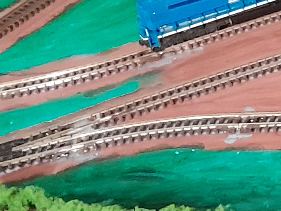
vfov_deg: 10.0
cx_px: 735
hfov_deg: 10.8
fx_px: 1202
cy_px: 106
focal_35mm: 148
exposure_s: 1/10
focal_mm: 3.98
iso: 1000
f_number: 1.8
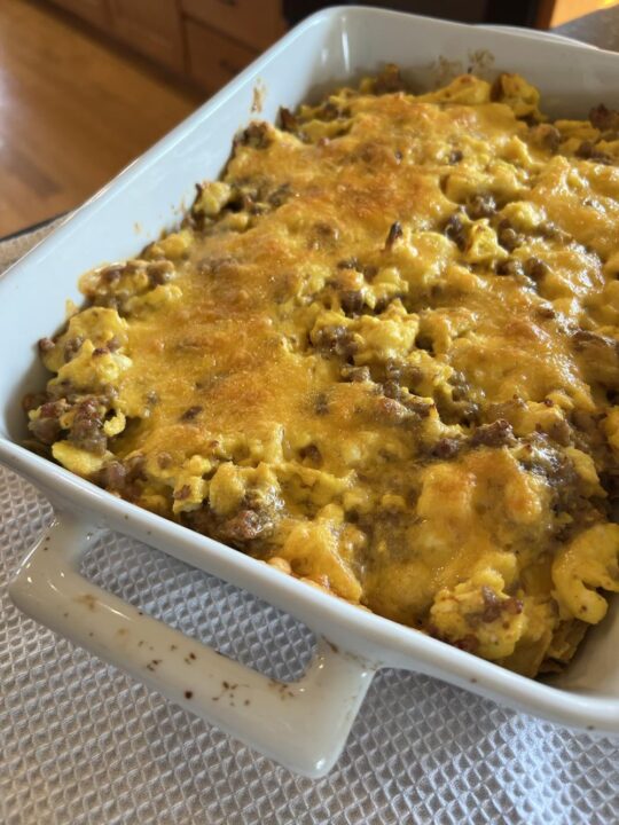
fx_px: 620
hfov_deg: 53.1
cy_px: 412
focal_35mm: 26
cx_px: 310
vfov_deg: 67.3
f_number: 1.5
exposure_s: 1/120
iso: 80
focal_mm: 5.7
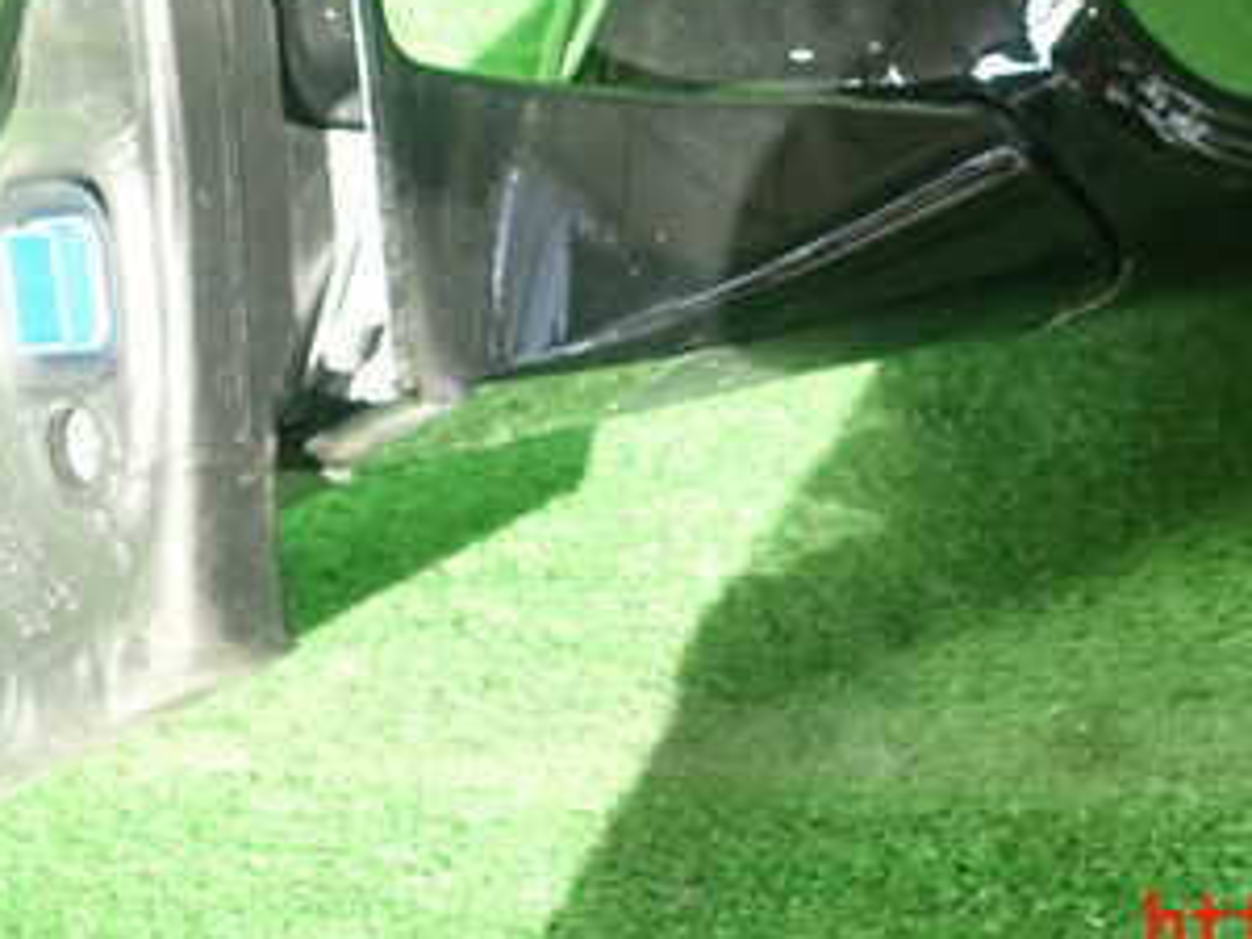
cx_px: 835
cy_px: 46
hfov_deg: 31.9
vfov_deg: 23.6
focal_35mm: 60
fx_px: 2170
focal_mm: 5.5
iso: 320
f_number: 2.3
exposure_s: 1/125
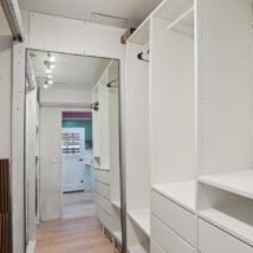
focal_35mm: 27
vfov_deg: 59.0
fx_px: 223
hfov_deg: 57.6
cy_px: 133
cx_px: 171
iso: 400
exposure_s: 1/15
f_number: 8
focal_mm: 17
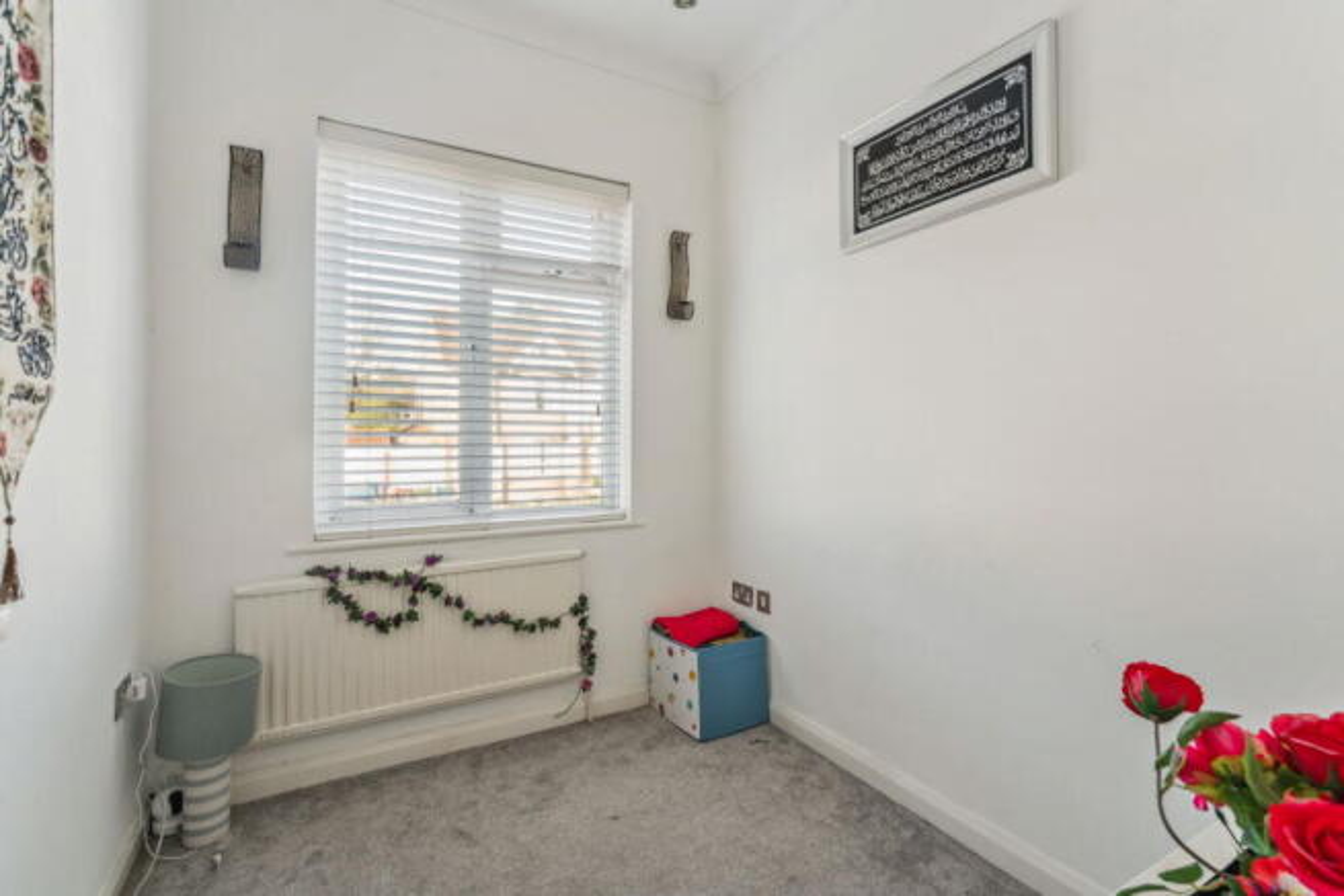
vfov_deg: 73.8
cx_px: 672
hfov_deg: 96.7
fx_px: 597
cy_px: 448
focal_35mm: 16
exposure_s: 1/50
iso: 1600
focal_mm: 16
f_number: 6.3
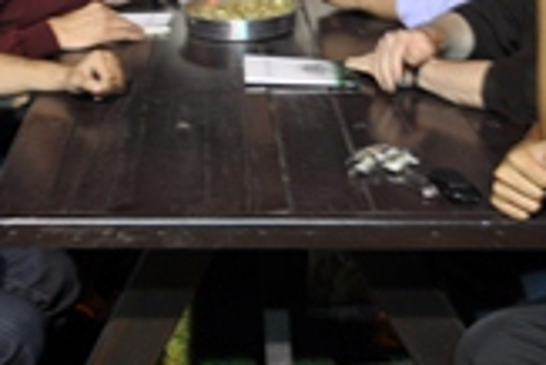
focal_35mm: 86
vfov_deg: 15.7
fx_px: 1311
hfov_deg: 23.5
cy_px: 37
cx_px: 261
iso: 200
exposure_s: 1/3
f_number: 3.8
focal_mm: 21
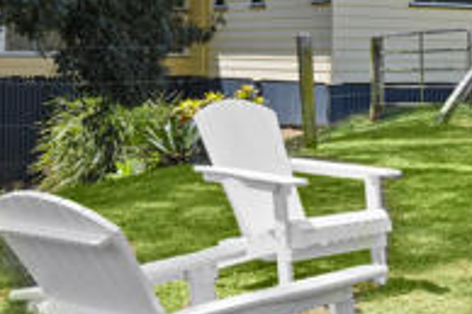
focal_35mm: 86
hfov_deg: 20.7
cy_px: 116
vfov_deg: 15.8
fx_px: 1127
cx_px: 673
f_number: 11
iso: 320
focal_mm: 21.5
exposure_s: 1/80
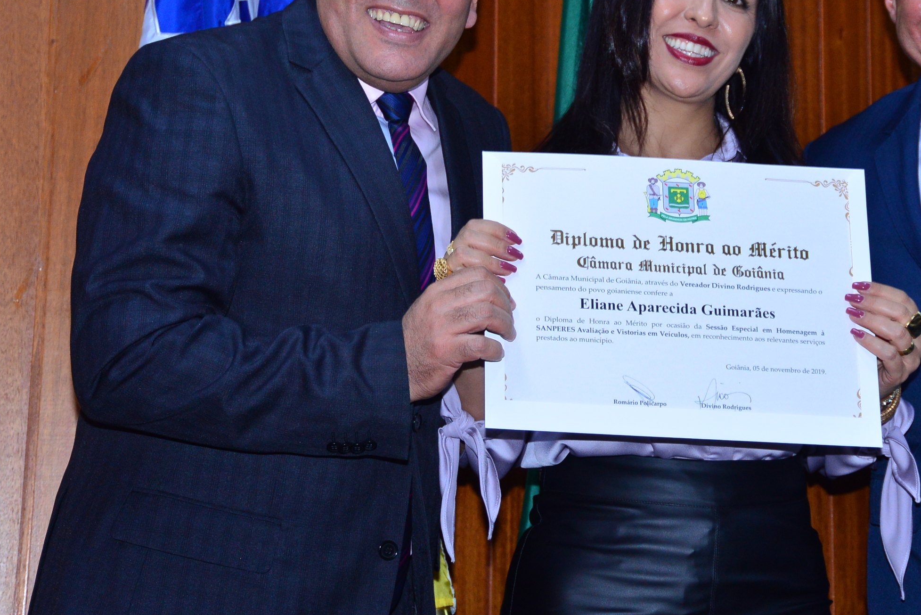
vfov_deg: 13.7
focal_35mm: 100
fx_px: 2559
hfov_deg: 20.3
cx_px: 657
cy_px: 188
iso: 2000
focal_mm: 65
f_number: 5
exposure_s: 1/125
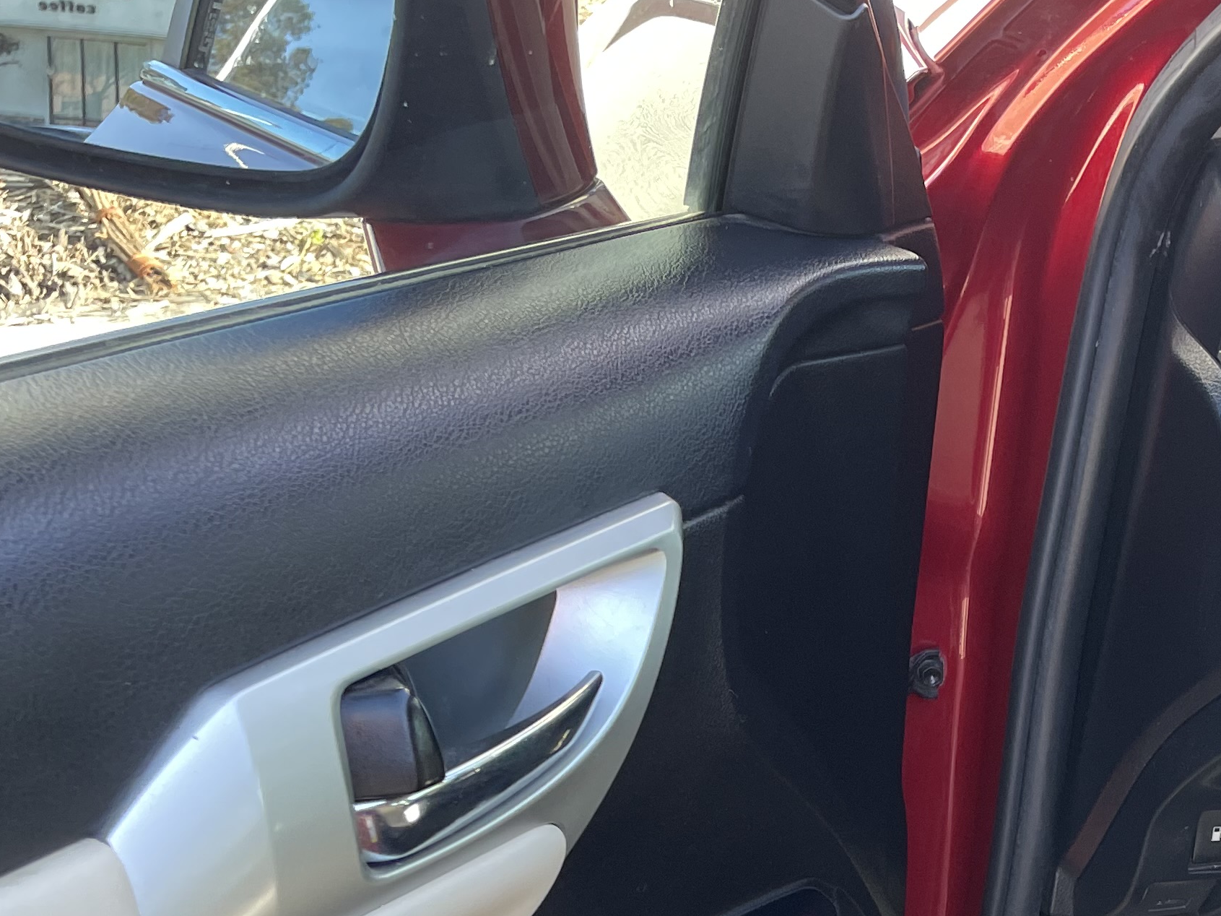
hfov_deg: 28.7
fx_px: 2187
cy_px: 998
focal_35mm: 62
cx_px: 1300
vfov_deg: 22.4
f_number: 1.6
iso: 80
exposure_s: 1/121
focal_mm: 4.2
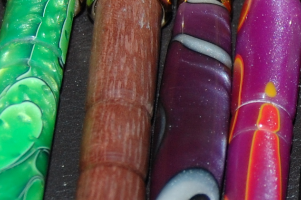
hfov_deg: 8.1
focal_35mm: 249
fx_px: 2083
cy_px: 123
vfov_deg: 5.5
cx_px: 418
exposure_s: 1/60
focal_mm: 35
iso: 400
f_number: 4.8
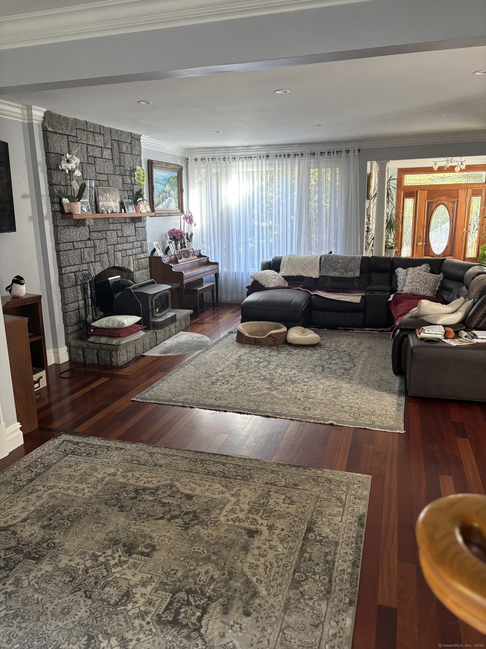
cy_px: 324
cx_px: 243
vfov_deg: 67.3
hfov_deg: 53.1
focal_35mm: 26
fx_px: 487
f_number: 1.6
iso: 200
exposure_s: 1/60
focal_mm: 5.96
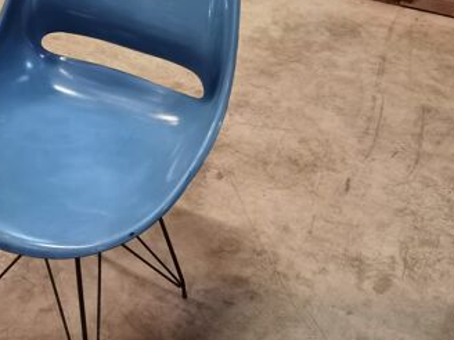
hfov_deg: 35.4
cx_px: 114
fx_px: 695
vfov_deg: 27.5
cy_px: 141
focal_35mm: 53
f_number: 1.9
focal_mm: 6.71
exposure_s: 1/33.3
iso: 640
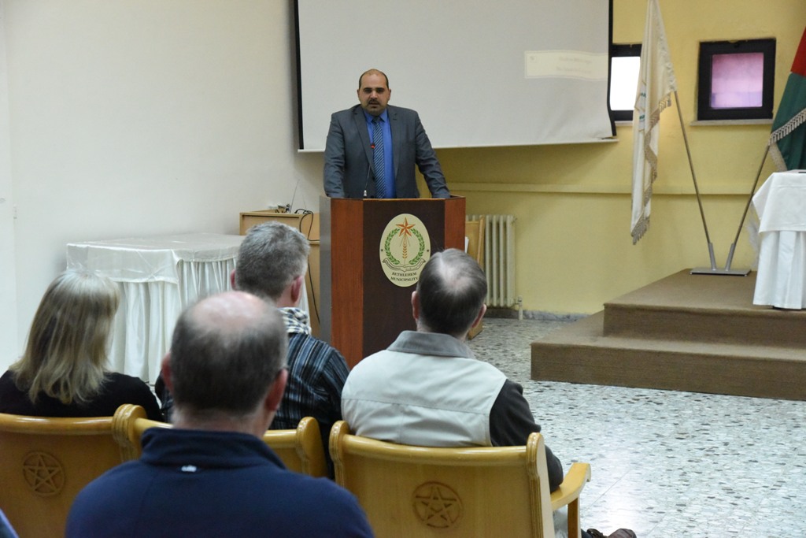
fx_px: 1567
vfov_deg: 19.5
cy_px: 269
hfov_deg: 28.8
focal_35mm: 70
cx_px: 403
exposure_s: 1/250
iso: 12800
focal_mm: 70
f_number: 8
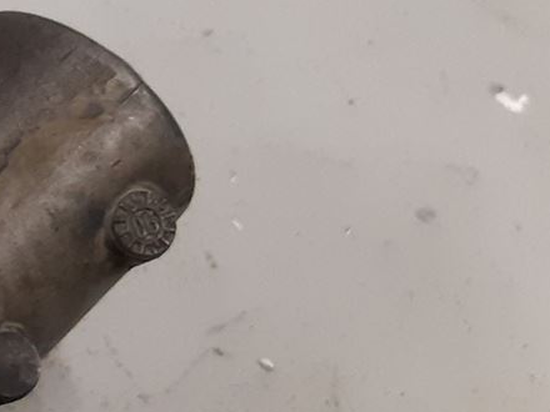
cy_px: 377
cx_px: -711
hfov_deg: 13.0
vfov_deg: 12.2
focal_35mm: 121
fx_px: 1923
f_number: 1.7
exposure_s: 1/50
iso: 160
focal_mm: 3.93
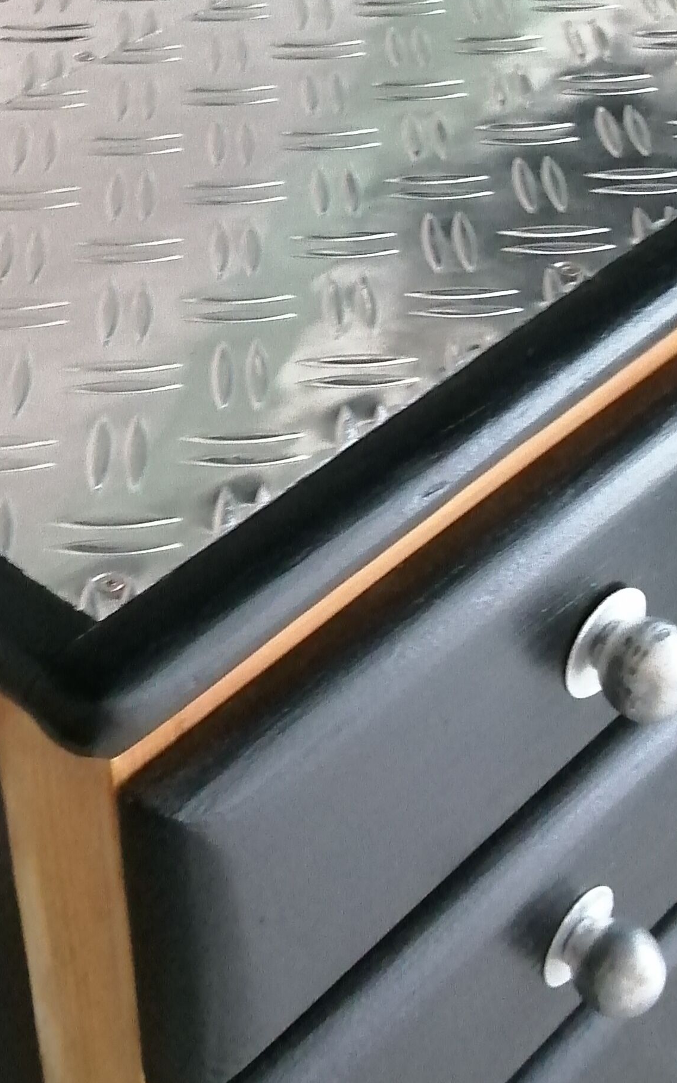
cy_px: 183
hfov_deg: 20.6
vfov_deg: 31.5
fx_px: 1860
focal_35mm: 63
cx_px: 355
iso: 1000
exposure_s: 1/15
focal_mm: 3.46
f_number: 1.8
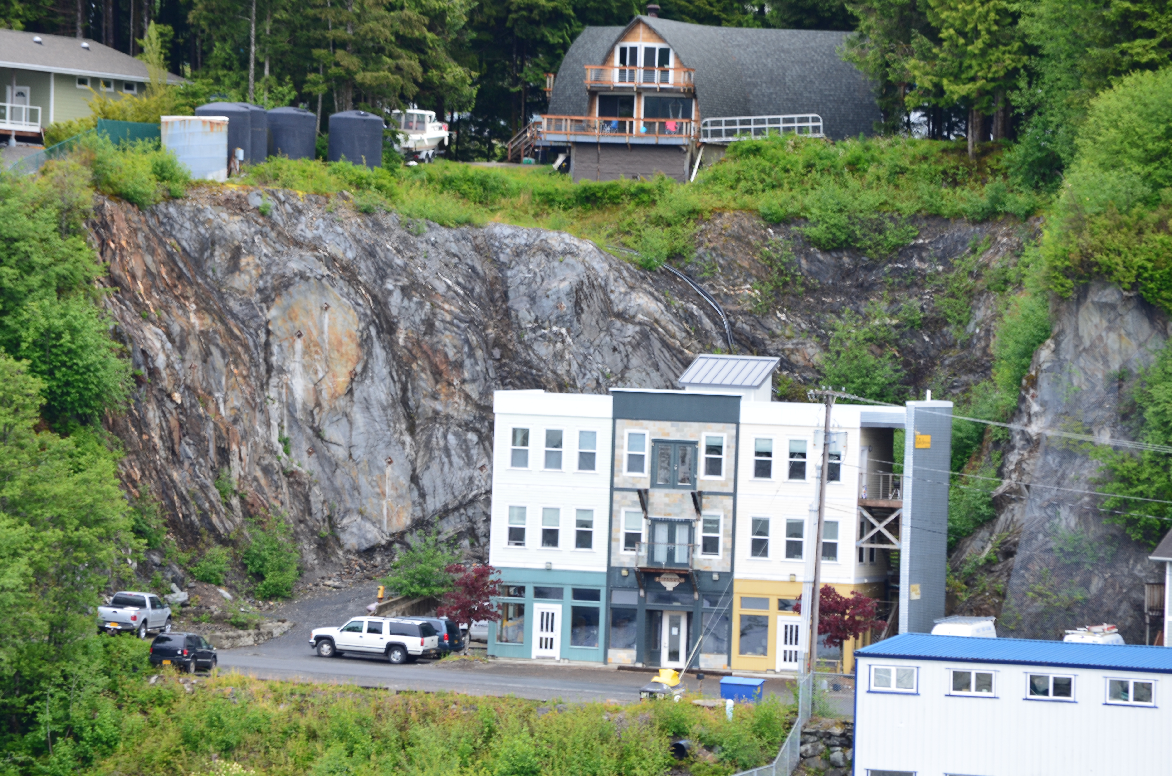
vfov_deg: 6.1
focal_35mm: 225
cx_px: 586
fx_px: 7310
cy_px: 388
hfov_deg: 9.2
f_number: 10
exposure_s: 1/60
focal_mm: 150
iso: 250
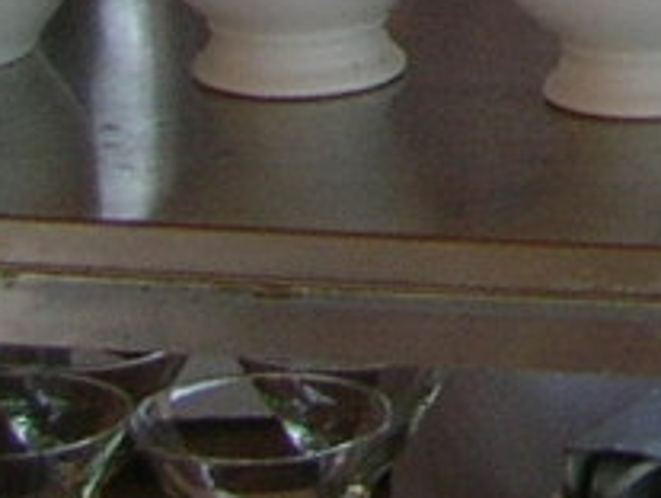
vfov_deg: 5.1
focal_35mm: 270
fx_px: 5165
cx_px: 1645
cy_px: -1194
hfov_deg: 6.9
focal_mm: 5.8
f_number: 2.8
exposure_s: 1/57.8
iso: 50
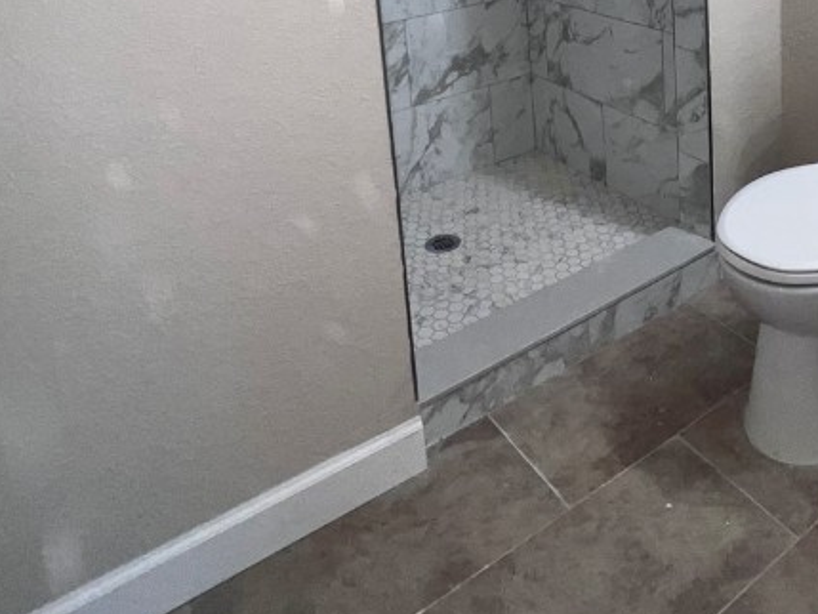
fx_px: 733
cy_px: -61
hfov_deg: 56.6
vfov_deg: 37.9
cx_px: 568
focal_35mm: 31
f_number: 1.8
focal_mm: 1.57
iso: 80
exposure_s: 1/120
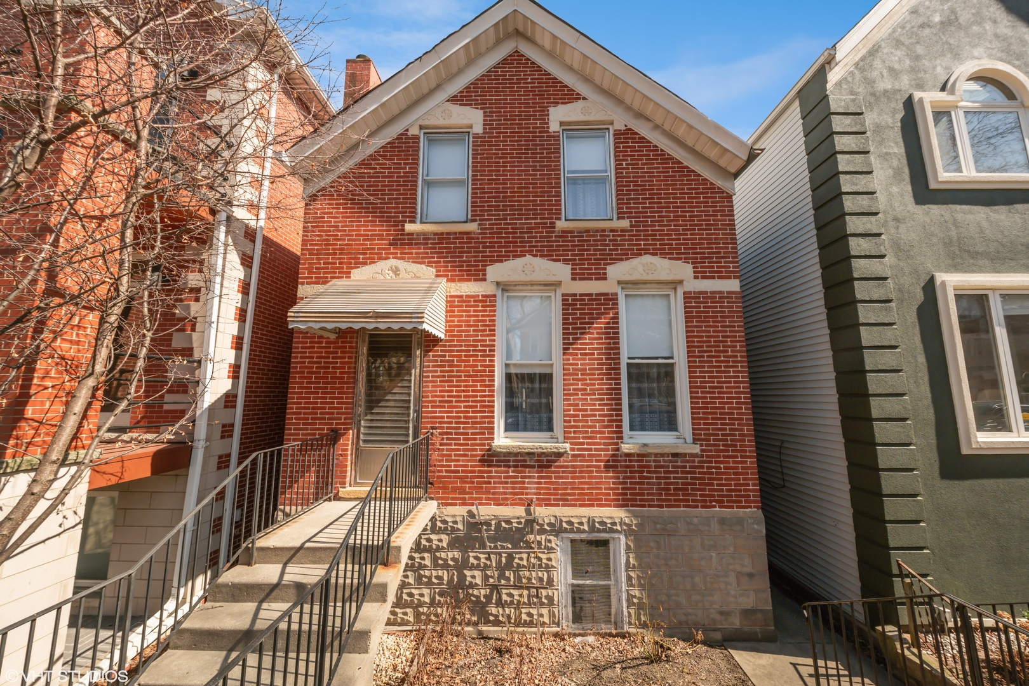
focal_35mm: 12
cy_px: 343
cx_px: 514
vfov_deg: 90.0
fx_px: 343
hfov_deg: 112.6
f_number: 8
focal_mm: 12
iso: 200
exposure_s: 1/1250
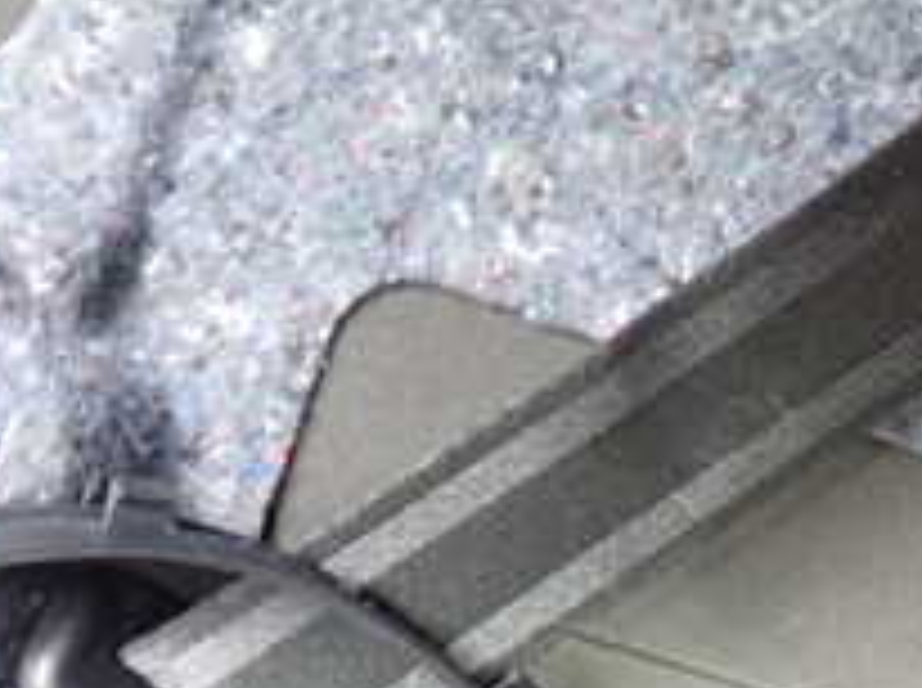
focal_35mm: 88
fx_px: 2340
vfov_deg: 16.7
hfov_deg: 21.2
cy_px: 180
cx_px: 998
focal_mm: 5.4
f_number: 2.3
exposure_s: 1/15
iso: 800
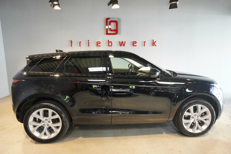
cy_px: 77
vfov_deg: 63.2
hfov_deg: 85.4
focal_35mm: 20
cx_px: 116
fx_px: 125
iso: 2000
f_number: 4.5
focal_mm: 13
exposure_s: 1/40
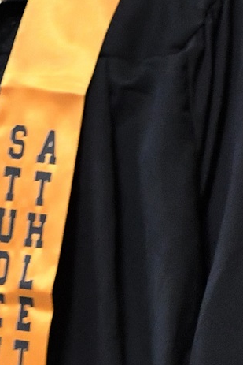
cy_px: 254
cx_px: -427
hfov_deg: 2.3
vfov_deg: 3.5
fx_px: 5888
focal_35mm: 582
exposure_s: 1/80
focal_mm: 62
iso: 2000
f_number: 5
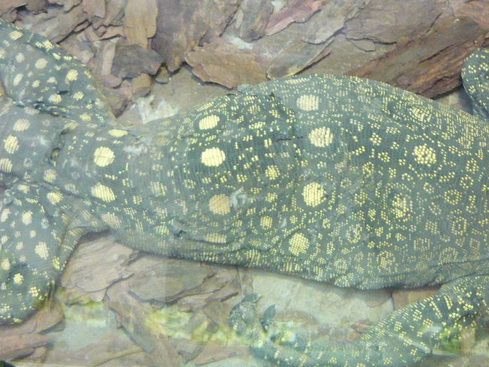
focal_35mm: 69
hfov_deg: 28.2
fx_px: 975
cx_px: 238
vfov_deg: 20.6
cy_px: -4
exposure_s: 1/13
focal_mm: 5.5
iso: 400
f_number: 2.8
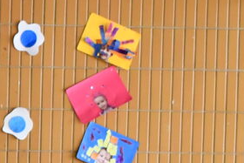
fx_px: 1811
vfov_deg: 5.1
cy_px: 234
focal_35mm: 267
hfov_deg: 7.2
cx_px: -377
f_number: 3.8
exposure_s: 1/200
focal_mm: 26
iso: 800
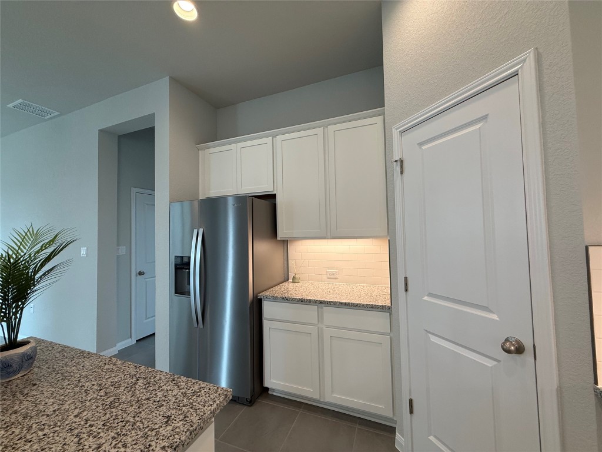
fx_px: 243
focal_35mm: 14
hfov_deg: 102.1
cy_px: 226
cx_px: 301
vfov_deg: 85.7
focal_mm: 2.22
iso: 125
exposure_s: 1/120
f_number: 2.2
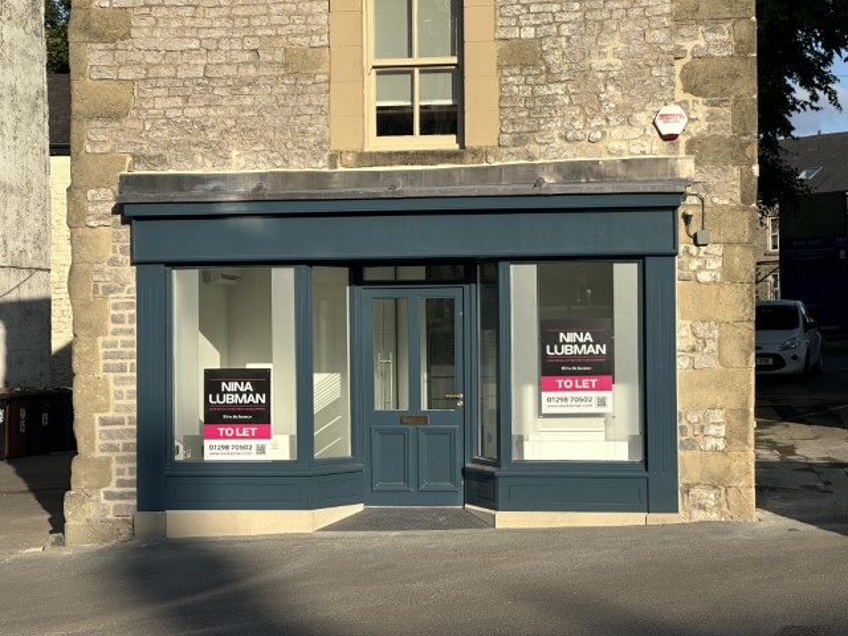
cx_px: 424
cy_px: 318
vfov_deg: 19.1
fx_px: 1886
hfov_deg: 25.3
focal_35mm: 77
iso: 32
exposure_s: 1/619
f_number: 2.8
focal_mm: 9
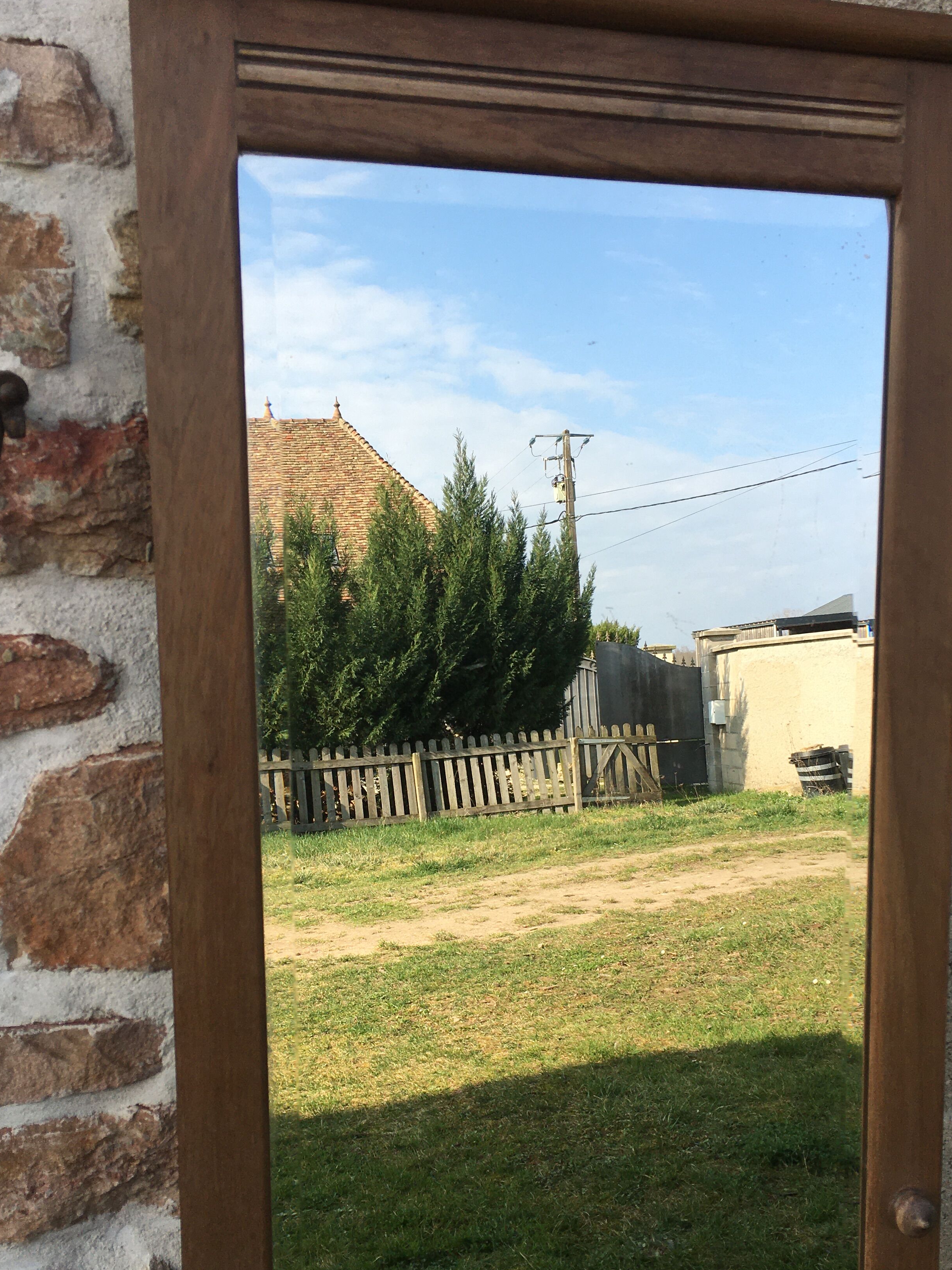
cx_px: 475
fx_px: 1320
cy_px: 710
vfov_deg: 51.2
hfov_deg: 39.7
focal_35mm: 36
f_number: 2.2
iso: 25
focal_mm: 4.15
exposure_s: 1/1054
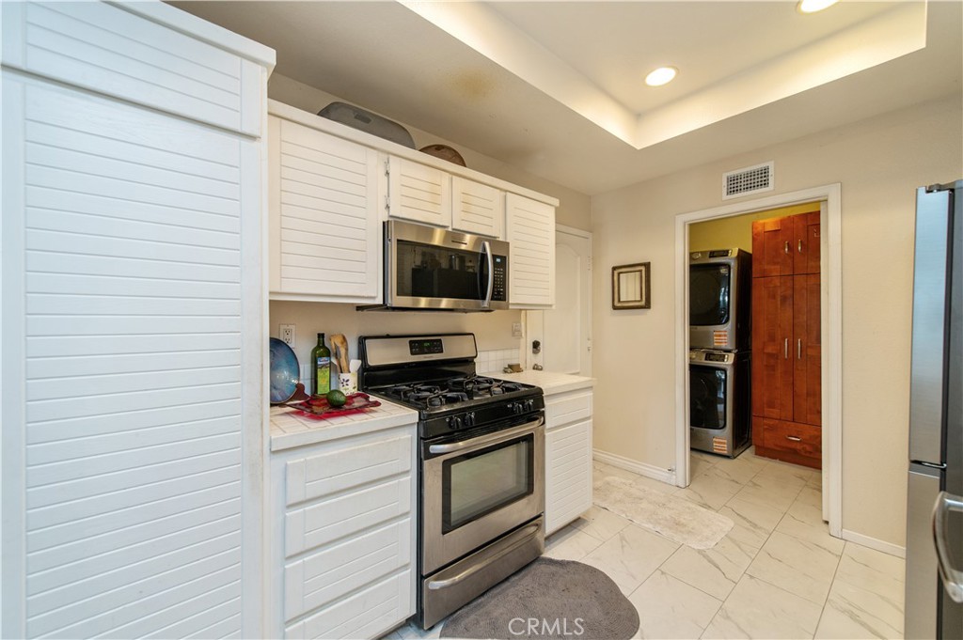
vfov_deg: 81.1
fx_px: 374
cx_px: 482
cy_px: 320
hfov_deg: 104.3
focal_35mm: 14
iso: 640
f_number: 4
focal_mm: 14
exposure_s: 1/60
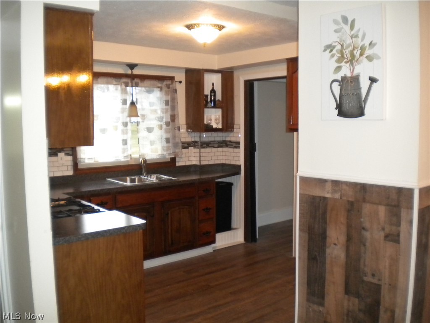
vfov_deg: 40.7
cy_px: 162
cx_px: 215
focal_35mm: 35
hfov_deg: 52.6
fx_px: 435
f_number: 3.1
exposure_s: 1/30
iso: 400
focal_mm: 6.3
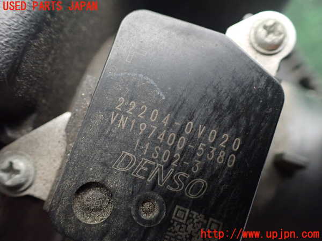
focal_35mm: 30
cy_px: 120
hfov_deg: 60.0
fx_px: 279
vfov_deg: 46.8
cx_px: 161
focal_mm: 5.4
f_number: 2.3
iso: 800
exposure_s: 1/50
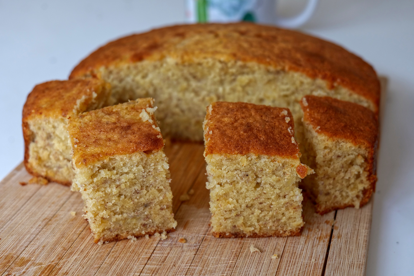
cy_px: 138
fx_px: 690
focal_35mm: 60
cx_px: 207
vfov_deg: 22.6
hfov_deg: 33.4
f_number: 7.1
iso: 800
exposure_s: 1/80
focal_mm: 60
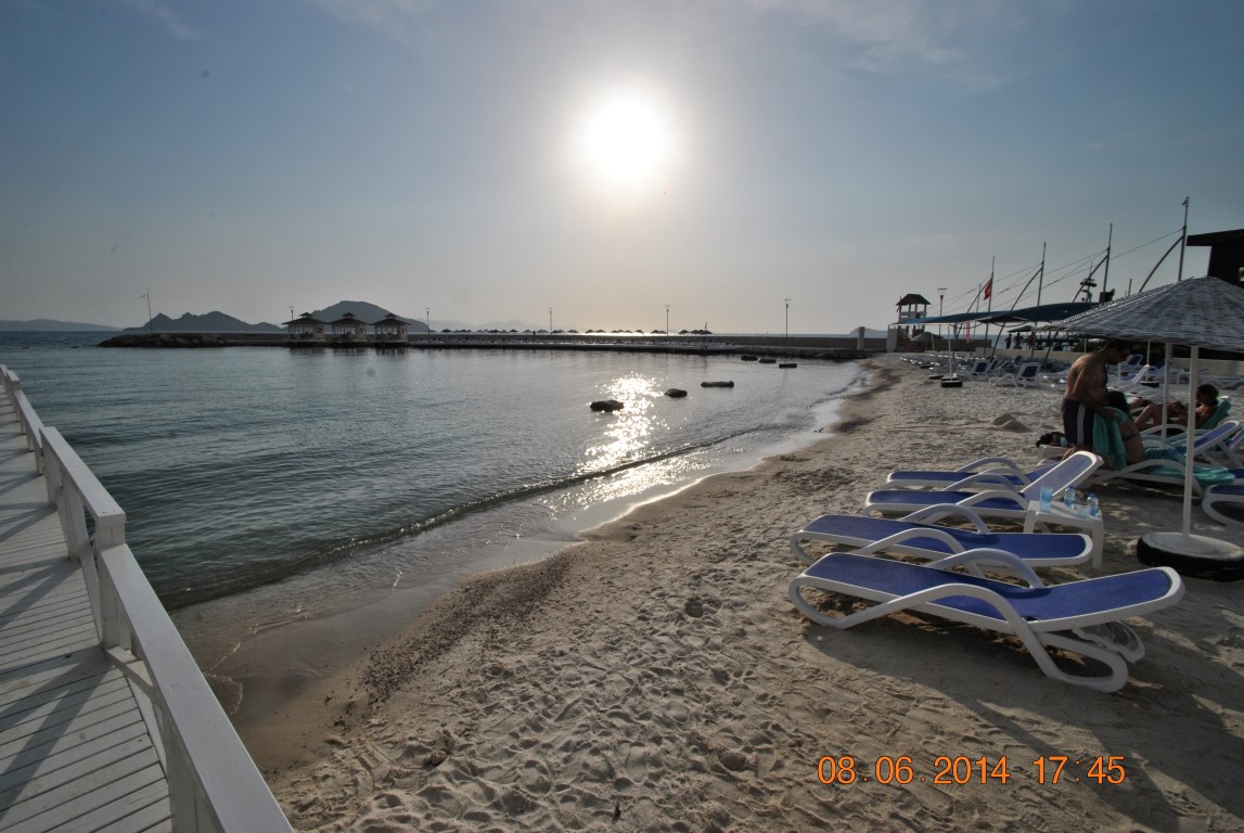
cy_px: 416
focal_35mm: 15
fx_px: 519
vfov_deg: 77.5
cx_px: 622
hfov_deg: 100.3
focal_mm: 10
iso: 100
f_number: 13
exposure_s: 1/640
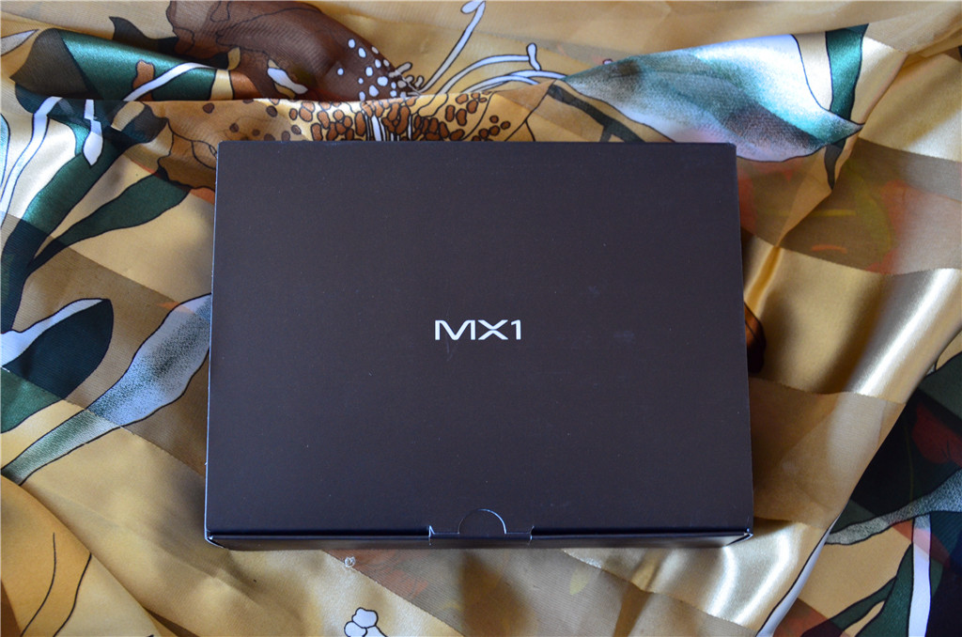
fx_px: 1520
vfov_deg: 23.7
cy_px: 318
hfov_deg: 35.1
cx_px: 481
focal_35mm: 57
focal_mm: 38
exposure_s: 1/10
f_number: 5.6
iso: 800
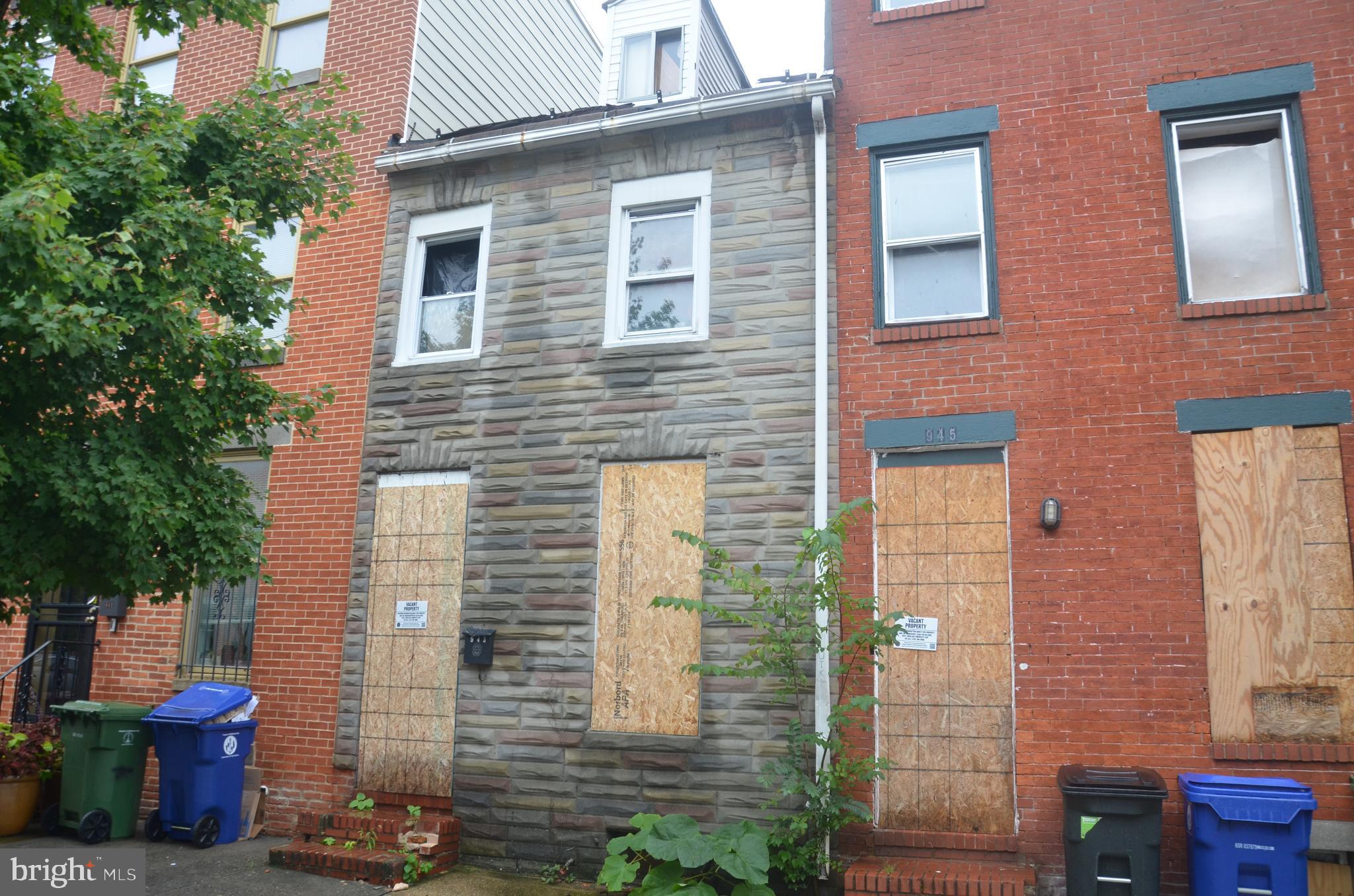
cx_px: 677
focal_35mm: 27
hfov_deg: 67.5
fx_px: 1013
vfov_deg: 47.7
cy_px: 448
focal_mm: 18
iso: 400
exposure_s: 1/125
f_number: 5.6
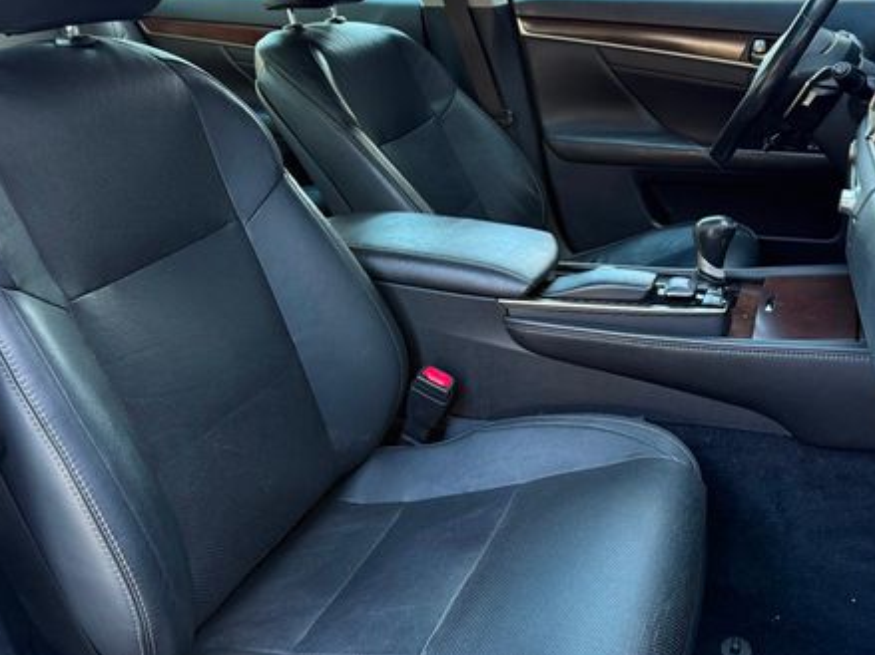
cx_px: 478
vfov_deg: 40.4
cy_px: 239
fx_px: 884
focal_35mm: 35
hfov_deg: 52.6
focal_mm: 6.76
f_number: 1.78
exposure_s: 1/60
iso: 250
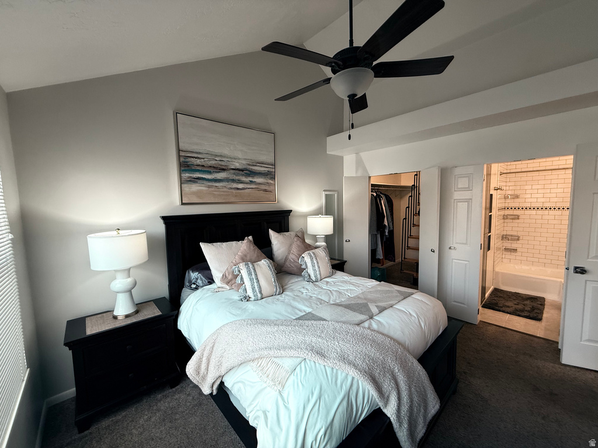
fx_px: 242
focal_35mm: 14
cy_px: 224
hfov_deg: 102.1
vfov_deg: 85.7
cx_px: 299
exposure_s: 1/120
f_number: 2.2
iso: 200
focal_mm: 2.22
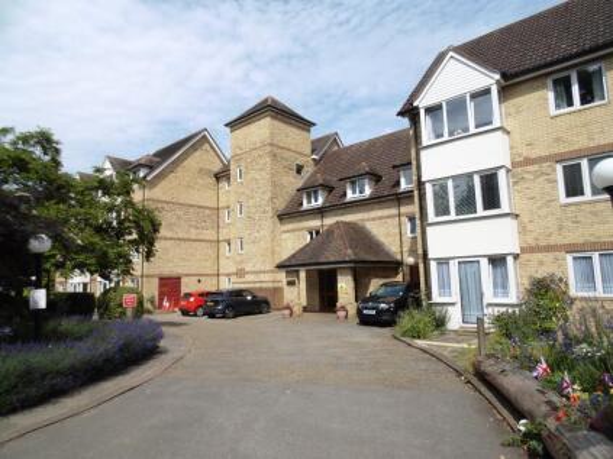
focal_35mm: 22
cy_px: 230
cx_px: 306
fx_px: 389
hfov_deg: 76.4
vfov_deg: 61.1
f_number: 8.6
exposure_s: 1/1500
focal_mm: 4
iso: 100
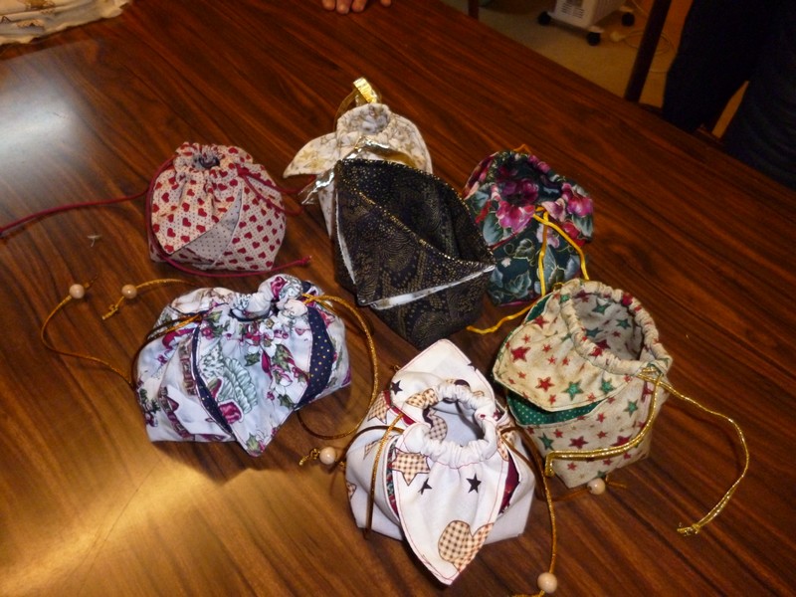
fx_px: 644
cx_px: 398
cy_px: 298
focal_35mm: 28
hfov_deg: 63.4
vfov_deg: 49.7
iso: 400
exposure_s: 1/60
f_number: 3.1
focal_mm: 5
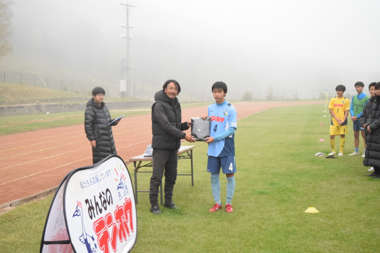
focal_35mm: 51
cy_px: 126
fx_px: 538
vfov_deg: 26.5
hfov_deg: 38.9
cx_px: 190
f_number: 5
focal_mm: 34
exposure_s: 1/2500
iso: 4000
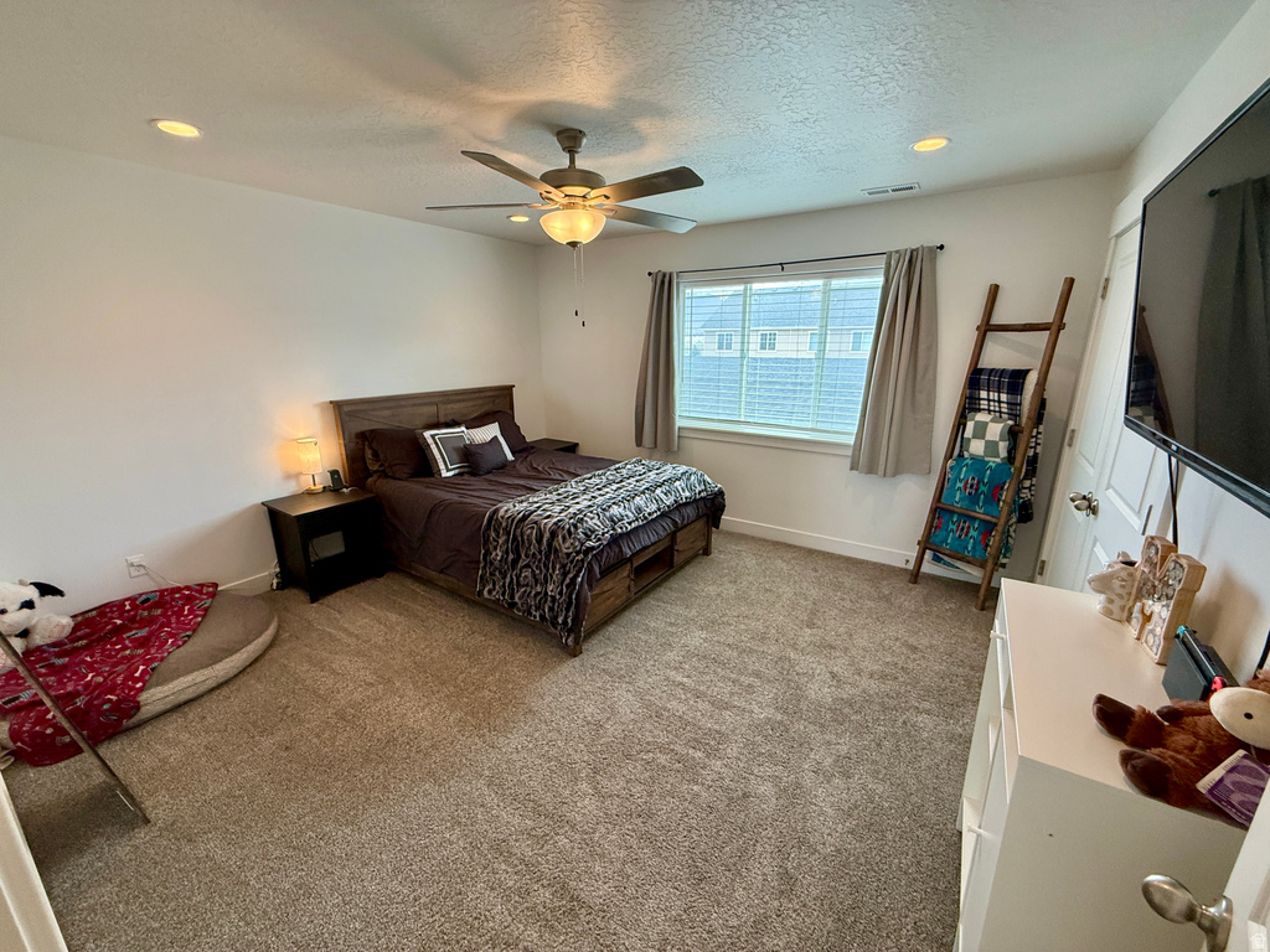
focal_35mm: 14
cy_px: 476
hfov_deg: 102.1
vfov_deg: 85.7
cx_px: 635
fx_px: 514
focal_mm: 2.22
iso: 250
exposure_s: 1/120
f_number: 2.2
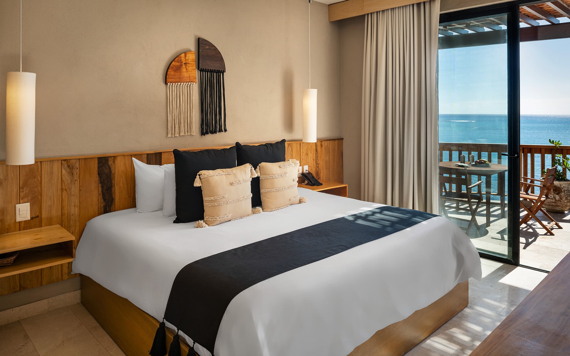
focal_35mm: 25
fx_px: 388
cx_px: 285
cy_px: 184
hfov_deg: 72.6
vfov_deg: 49.3
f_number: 9.5
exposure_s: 1/5
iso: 31
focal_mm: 24
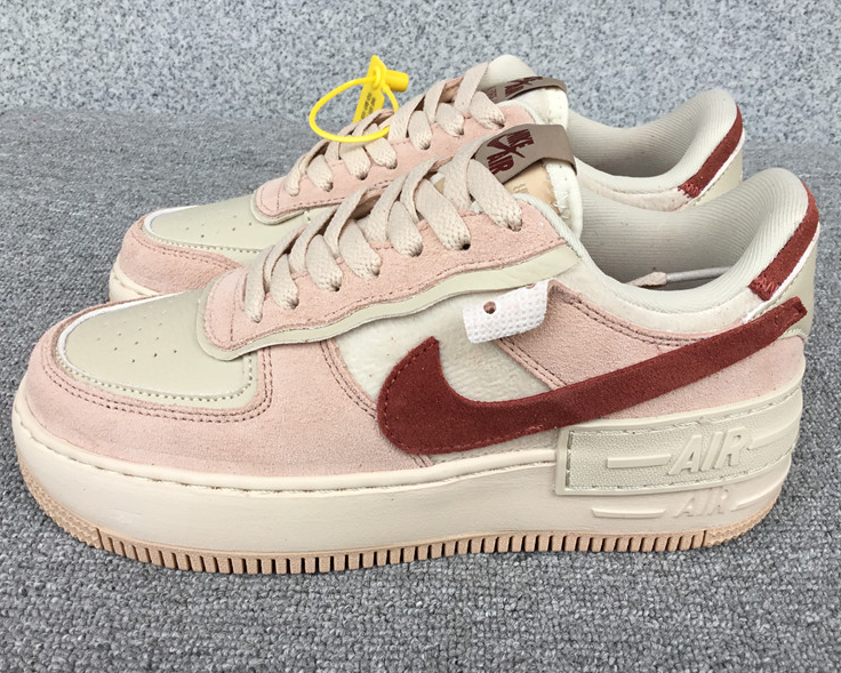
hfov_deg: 49.1
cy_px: 302
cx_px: 420
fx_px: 921
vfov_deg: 40.1
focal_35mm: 37
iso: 25
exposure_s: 1/169
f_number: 2.4
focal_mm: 3.3
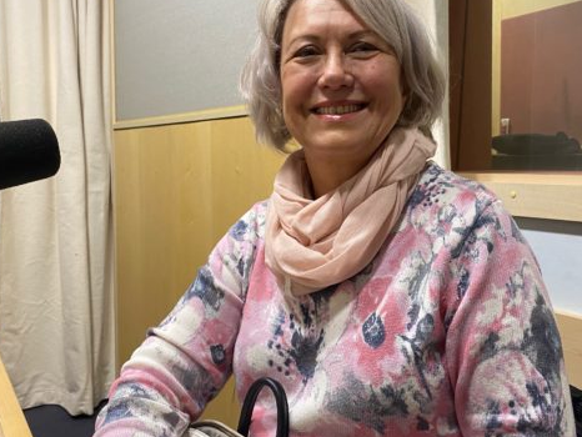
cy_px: 190
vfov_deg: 41.7
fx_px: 572
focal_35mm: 34
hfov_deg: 53.9
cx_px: 266
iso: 160
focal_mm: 4.25
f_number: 1.8
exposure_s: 1/50
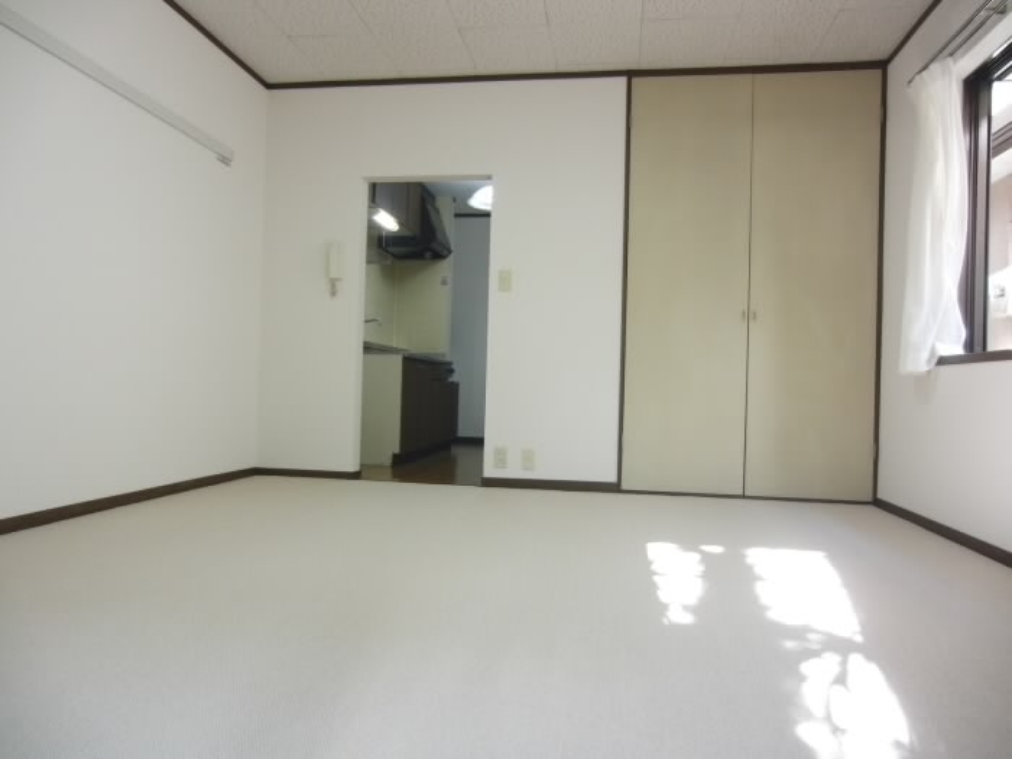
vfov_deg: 56.8
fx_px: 702
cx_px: 506
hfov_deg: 71.6
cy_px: 380
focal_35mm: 24
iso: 250
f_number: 3.2
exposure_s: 1/60
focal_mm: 4.3
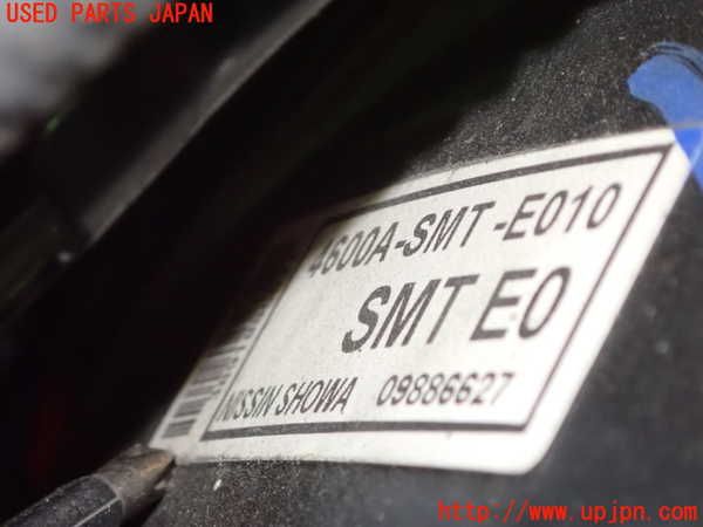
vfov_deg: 14.8
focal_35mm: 100
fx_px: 2031
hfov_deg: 19.6
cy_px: 264
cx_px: 352
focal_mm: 18
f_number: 4.9
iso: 1600
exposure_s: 1/25
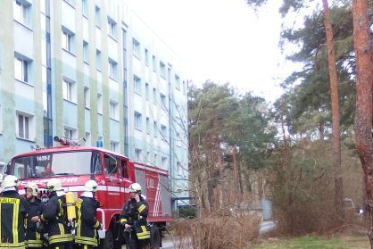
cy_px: 248
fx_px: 580
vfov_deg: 23.2
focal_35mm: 56
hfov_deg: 33.2
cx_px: 18
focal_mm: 4.7
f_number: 2.2
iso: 100
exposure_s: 1/80
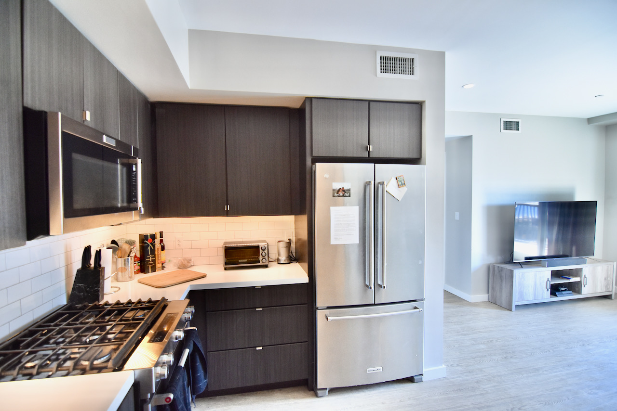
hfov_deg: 95.0
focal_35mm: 16
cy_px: 206
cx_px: 308
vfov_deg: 72.1
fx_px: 283
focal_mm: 11
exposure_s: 1/60
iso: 1000
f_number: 4
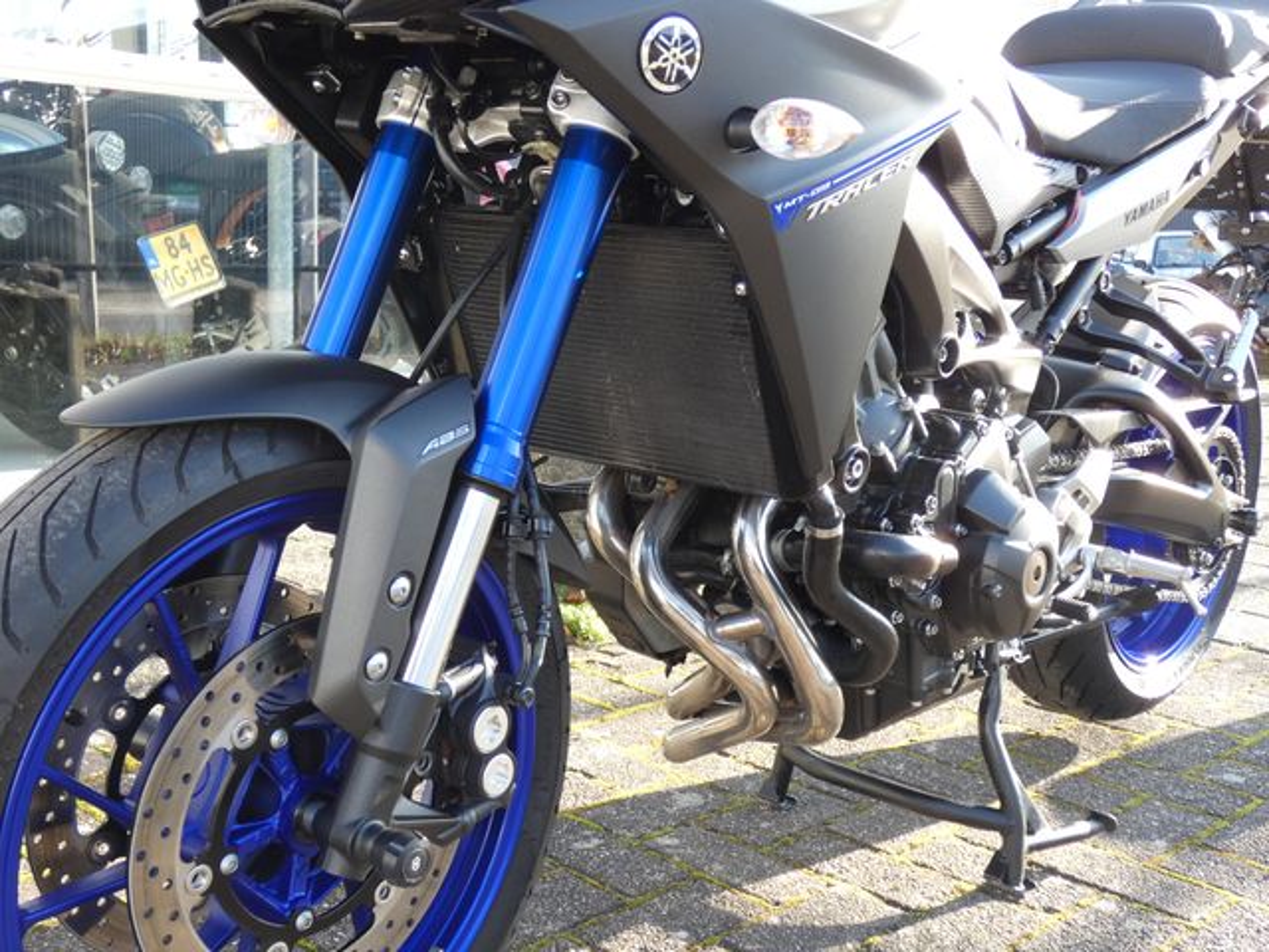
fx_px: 1576
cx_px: 634
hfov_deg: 43.9
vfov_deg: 33.6
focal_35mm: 43
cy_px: 476
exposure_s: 1/80
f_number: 3.7
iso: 125
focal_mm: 7.8
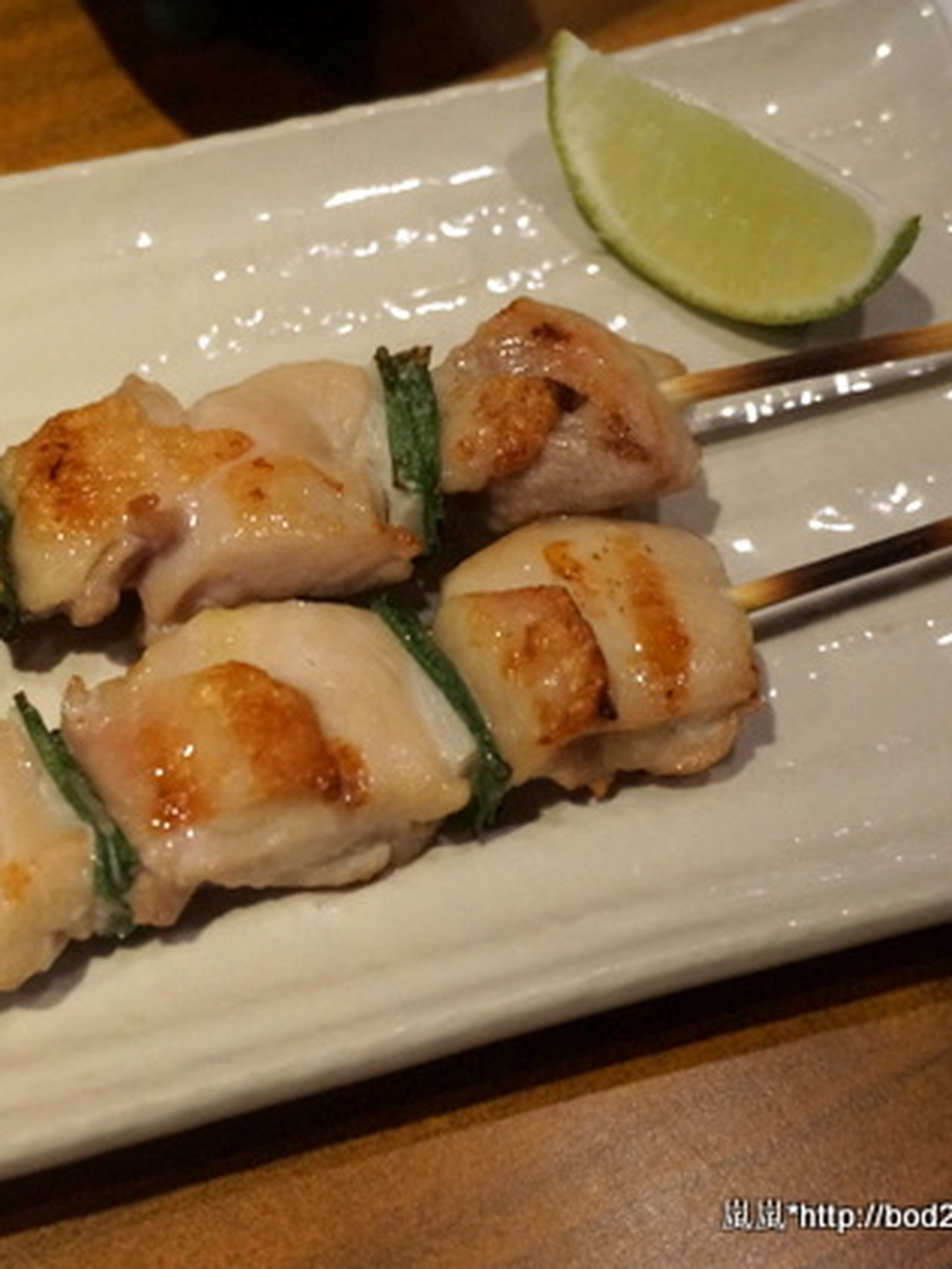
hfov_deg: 26.6
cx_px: 322
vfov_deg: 35.1
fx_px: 2006
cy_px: 634
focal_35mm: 55
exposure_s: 1/30
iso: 3200
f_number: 4.5
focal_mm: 25
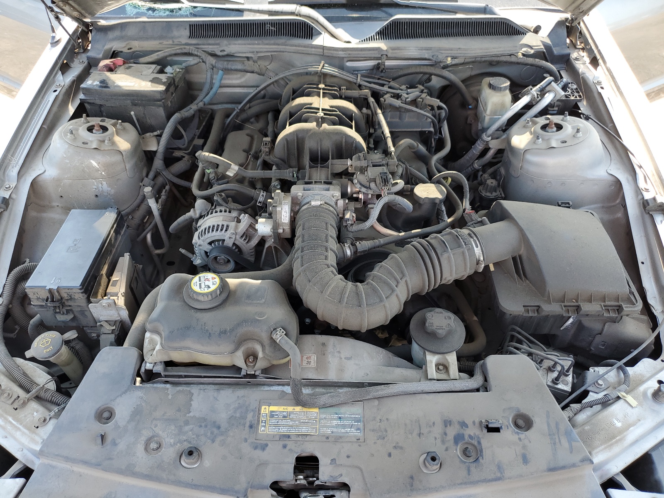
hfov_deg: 67.3
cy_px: 249
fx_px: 499
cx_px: 332
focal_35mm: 26
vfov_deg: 53.1
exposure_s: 1/189
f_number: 1.5
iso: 50
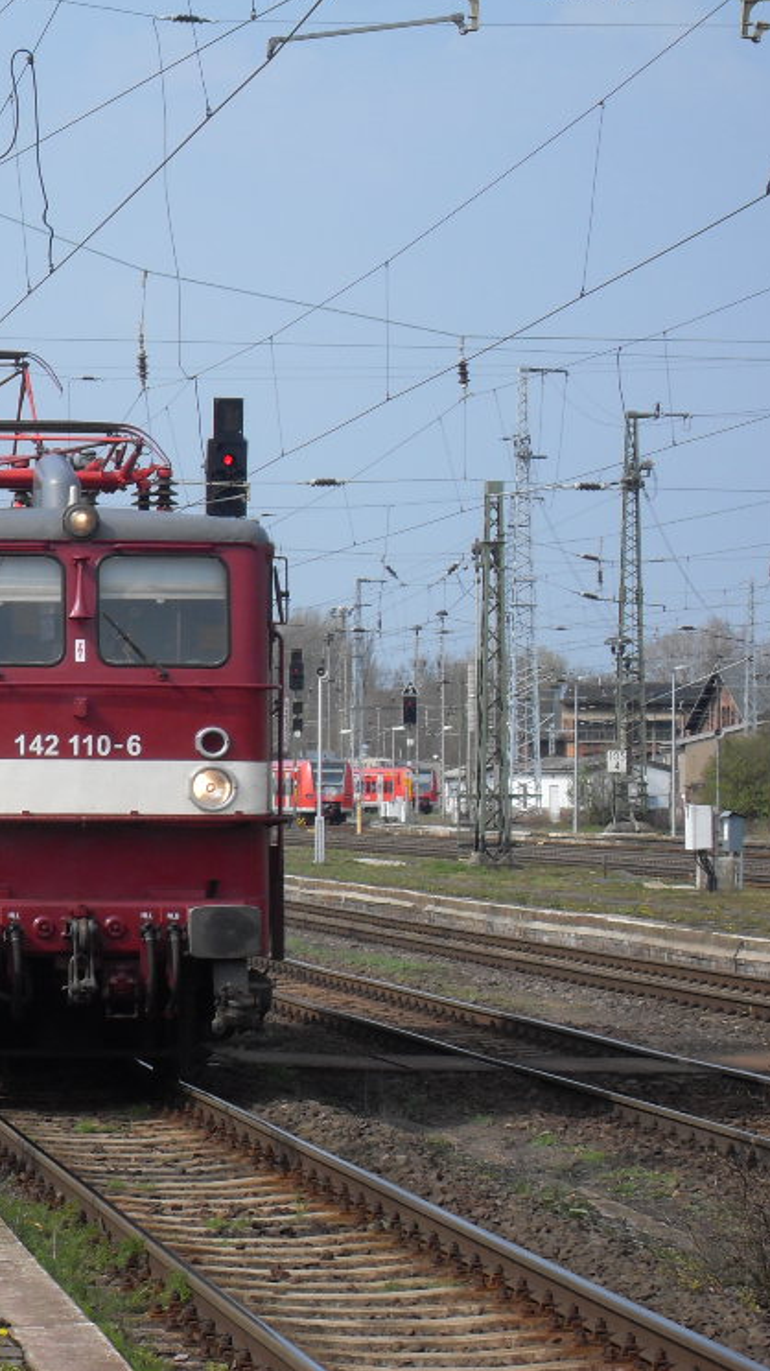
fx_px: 5559
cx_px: 15
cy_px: 698
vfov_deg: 14.1
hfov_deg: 7.9
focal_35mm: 153
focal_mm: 18.1
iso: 80
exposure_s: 1/350
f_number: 5.2
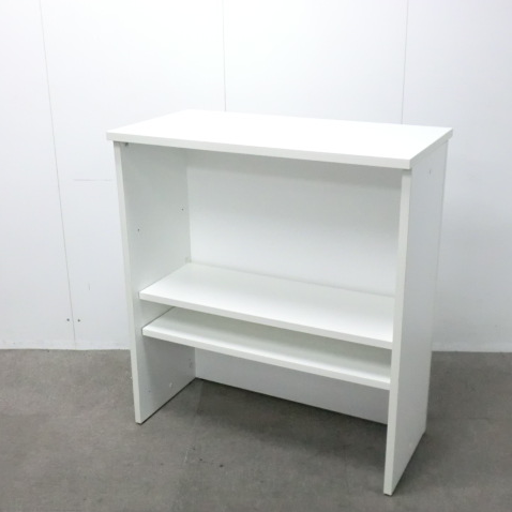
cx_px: 272
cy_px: 256
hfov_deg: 37.5
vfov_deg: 37.6
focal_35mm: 45
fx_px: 753
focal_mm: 6.9
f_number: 3.9
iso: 800
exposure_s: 1/50
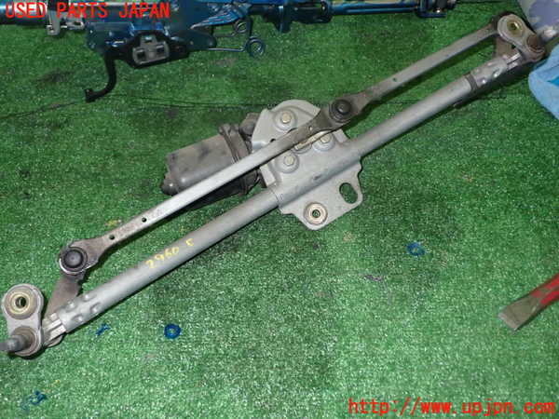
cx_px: 280
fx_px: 517
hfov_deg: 56.8
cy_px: 210
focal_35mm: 32
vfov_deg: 44.2
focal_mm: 5.79
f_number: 7.1
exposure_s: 1/30
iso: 800
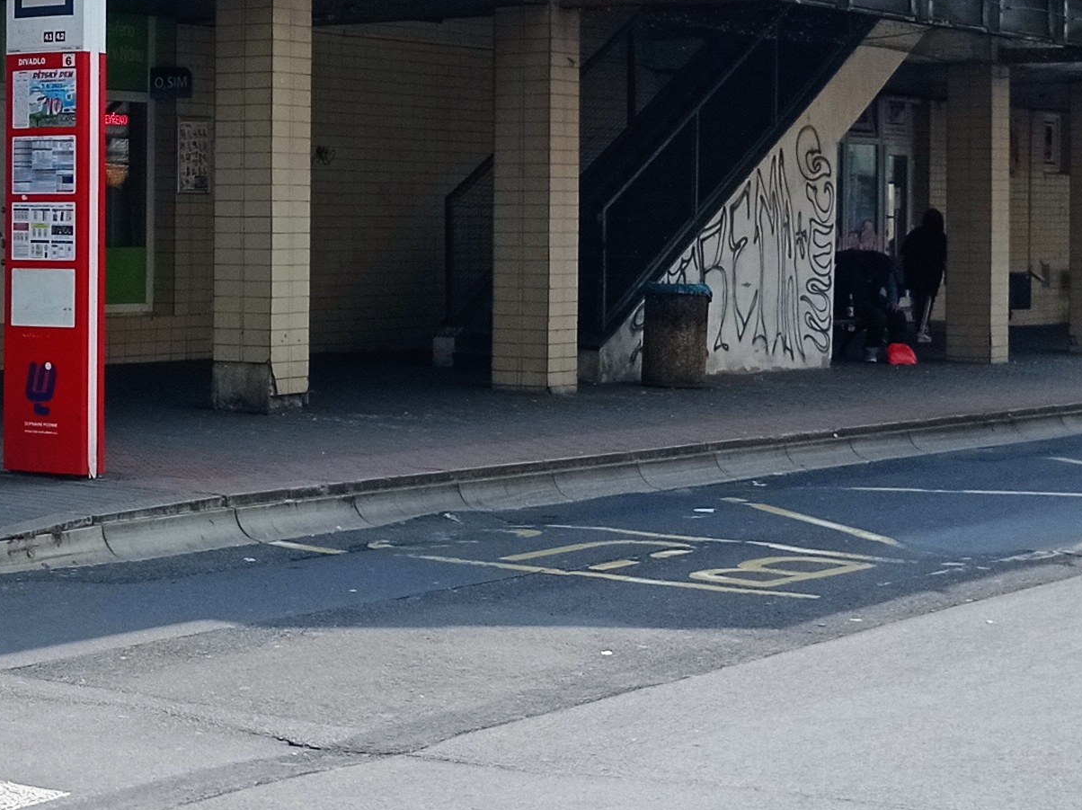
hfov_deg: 20.5
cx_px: 51
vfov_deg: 15.8
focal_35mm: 93
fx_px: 2905
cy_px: 188
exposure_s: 1/2817
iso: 104
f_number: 1.79
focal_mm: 4.74
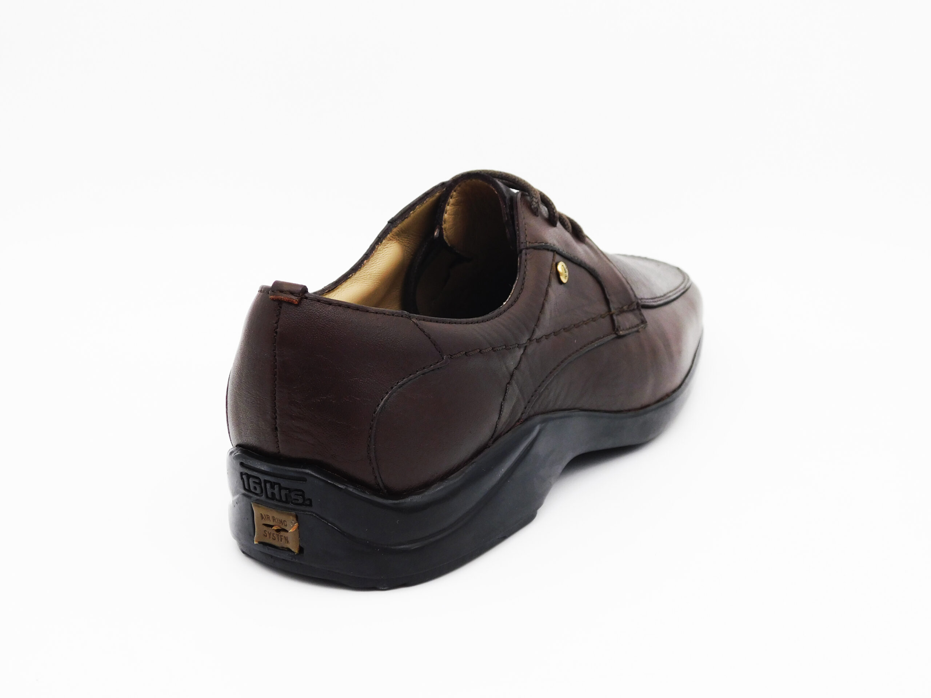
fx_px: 1372
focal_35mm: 51
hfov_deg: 37.5
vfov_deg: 28.6
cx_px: 466
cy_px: 349
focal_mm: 9
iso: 125
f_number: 3.8
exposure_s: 1/320
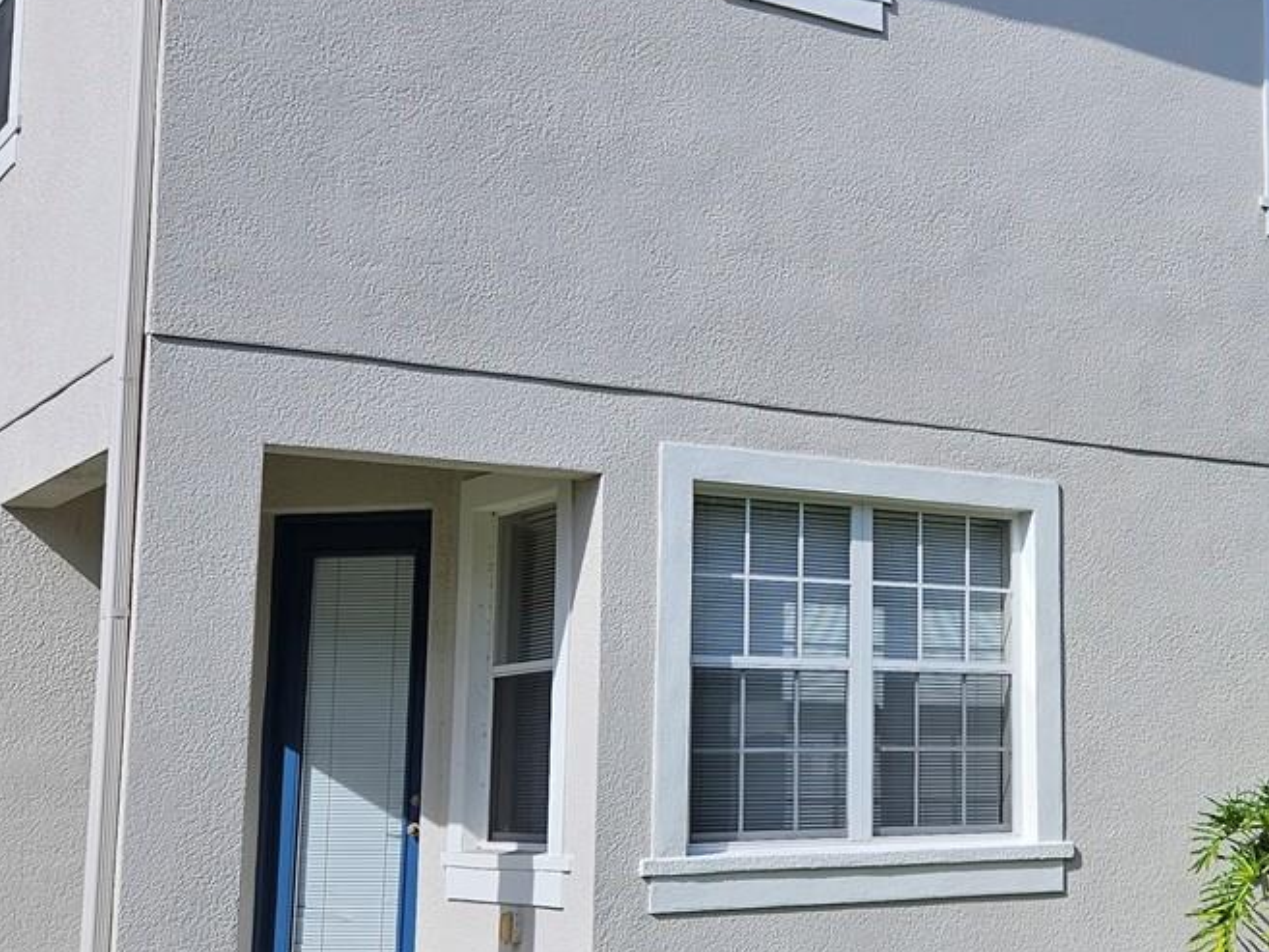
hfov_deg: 33.2
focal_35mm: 56
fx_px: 2053
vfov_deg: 26.1
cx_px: 1043
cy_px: 450
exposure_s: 1/2450
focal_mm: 5.4
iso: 25
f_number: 1.8
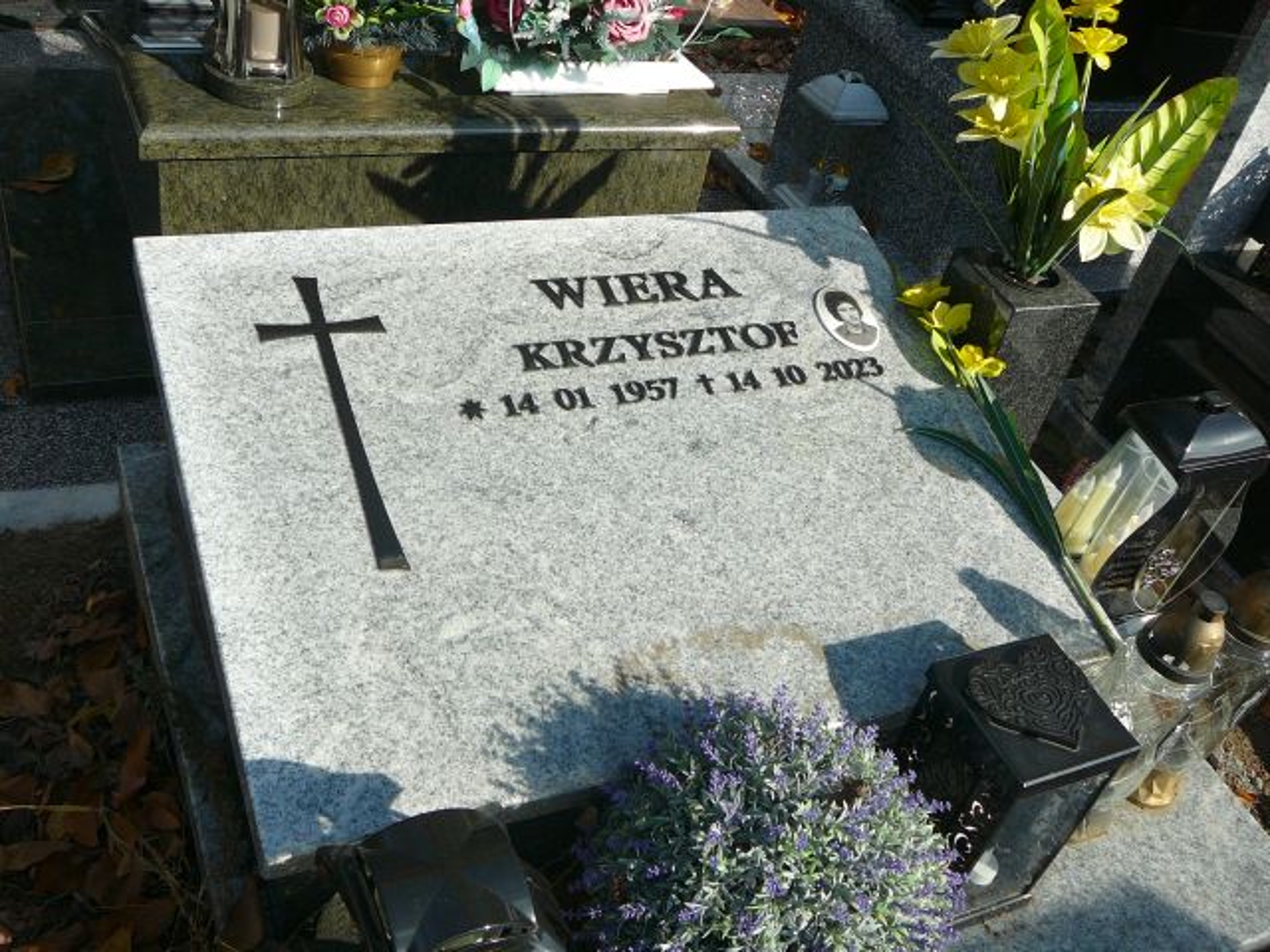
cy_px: 476
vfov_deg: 40.7
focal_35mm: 35
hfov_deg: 52.6
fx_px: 1284
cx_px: 635
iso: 80
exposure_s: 1/640
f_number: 2.8
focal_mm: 5.2
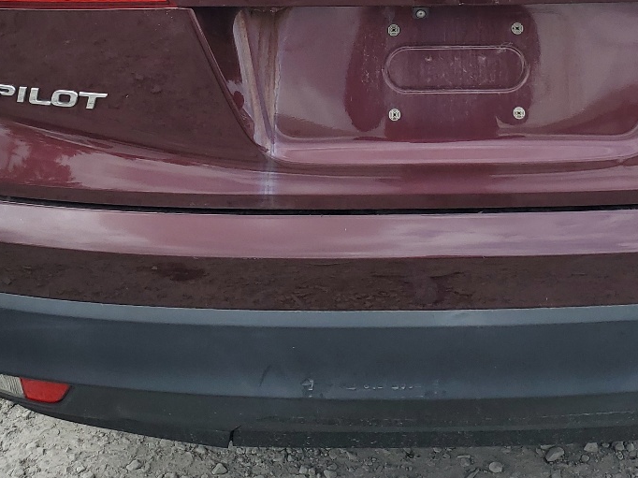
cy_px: -13
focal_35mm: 61
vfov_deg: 22.9
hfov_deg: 31.4
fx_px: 1124
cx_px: 436
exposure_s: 1/2500
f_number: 1.5
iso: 50
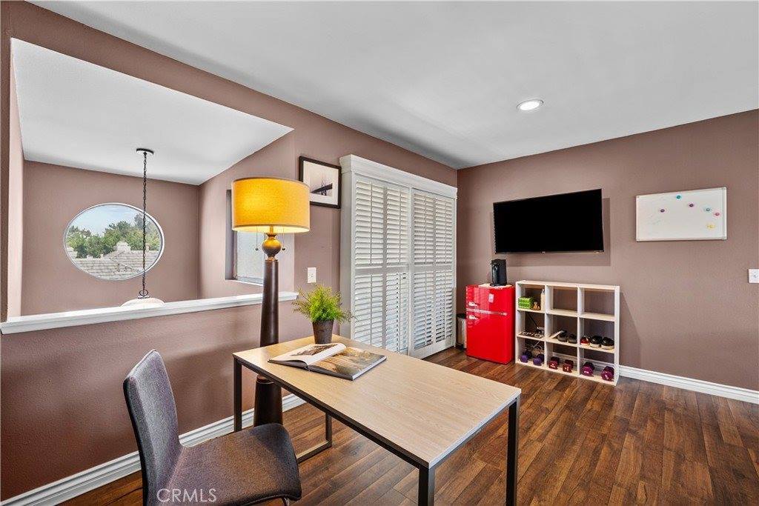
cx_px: 380
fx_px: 295
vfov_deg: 81.2
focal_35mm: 14
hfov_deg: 104.2
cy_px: 253
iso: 250
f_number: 9
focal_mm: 14
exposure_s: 1/5
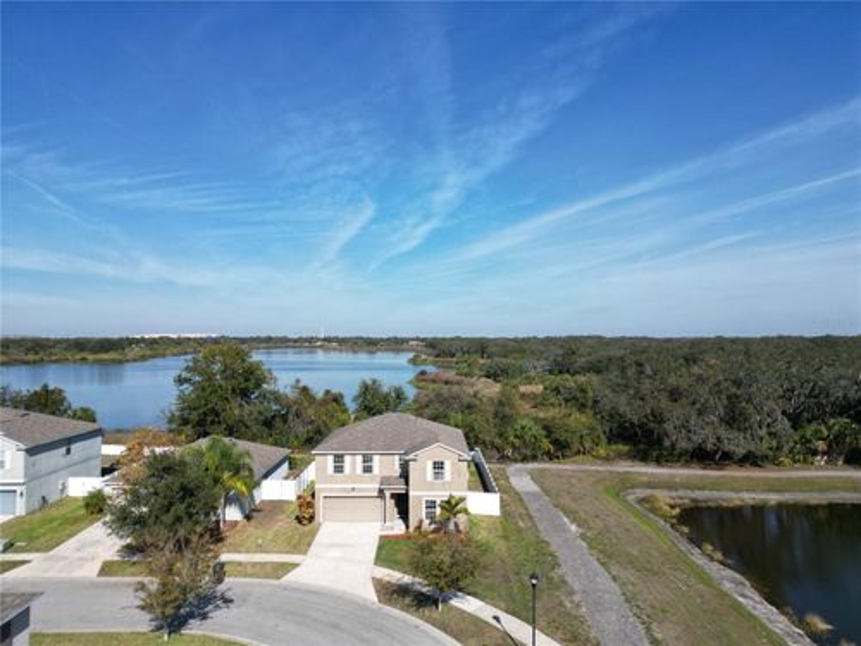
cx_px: 430
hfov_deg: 71.6
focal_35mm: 24
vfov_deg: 56.8
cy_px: 323
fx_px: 597
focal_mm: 6.72
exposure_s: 1/3200
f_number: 1.7
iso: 110
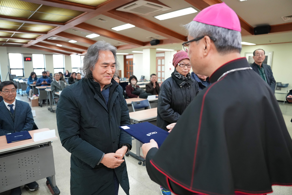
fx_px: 195
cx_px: 146
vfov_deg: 53.1
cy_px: 98
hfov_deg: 73.7
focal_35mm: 24
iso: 3200
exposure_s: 1/250
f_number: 2.8
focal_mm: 24
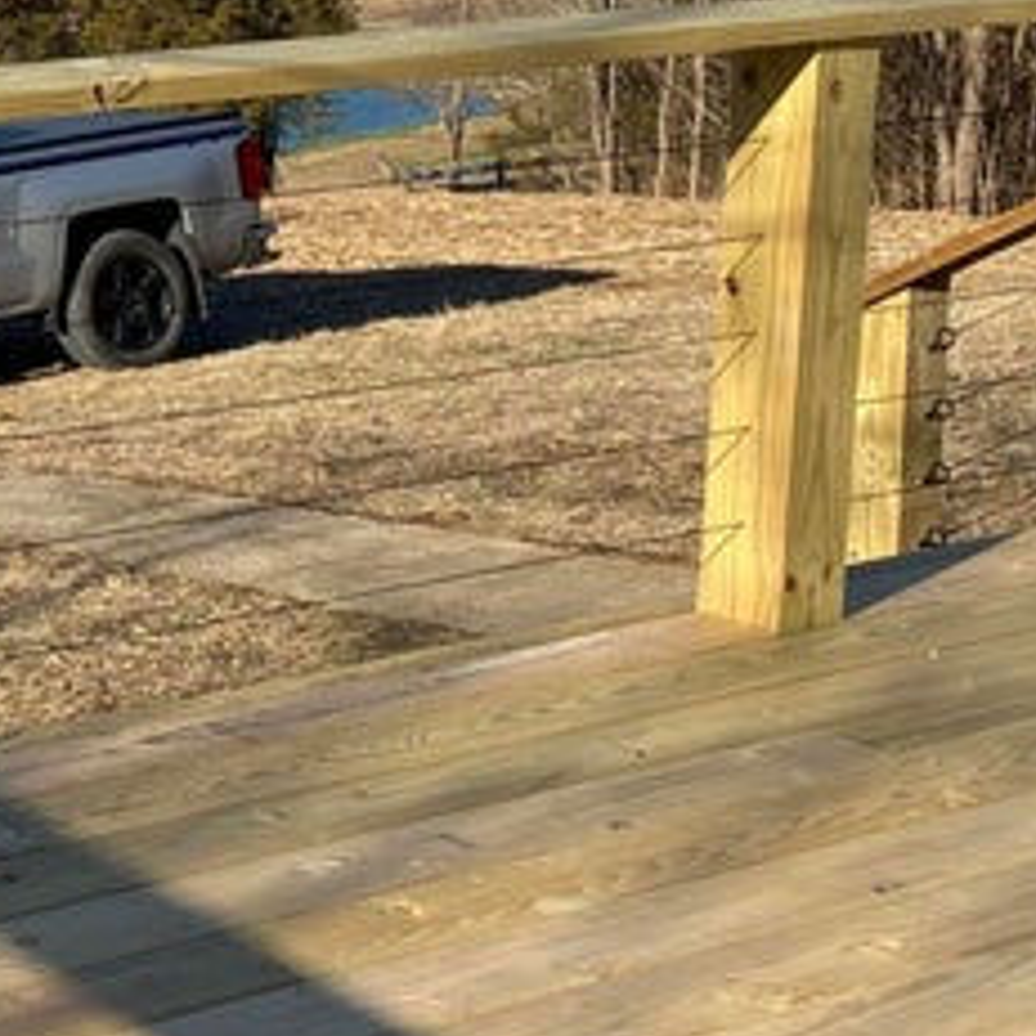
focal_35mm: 85
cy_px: 18
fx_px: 2878
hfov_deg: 17.6
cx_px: -662
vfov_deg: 19.8
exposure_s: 1/2358
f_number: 1.8
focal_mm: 4.25
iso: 32
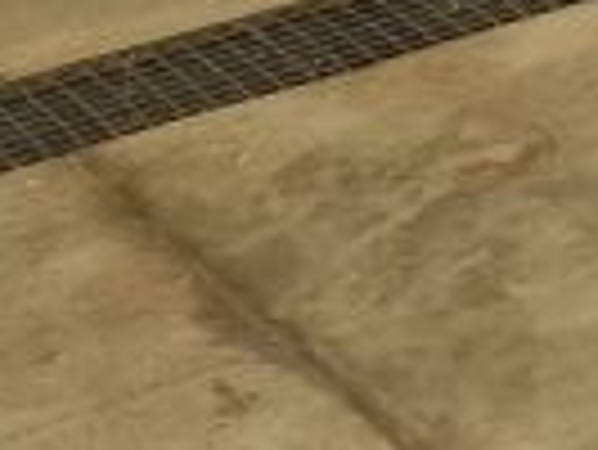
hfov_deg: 7.9
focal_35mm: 177
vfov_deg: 7.6
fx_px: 3060
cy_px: -801
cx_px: 2257
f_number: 1.8
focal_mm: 6.4
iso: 125
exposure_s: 1/100
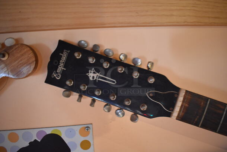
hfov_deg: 67.3
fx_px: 170
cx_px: 114
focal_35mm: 27
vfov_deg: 48.0
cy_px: 76
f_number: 3.5
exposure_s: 1/30
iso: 3200
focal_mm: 18
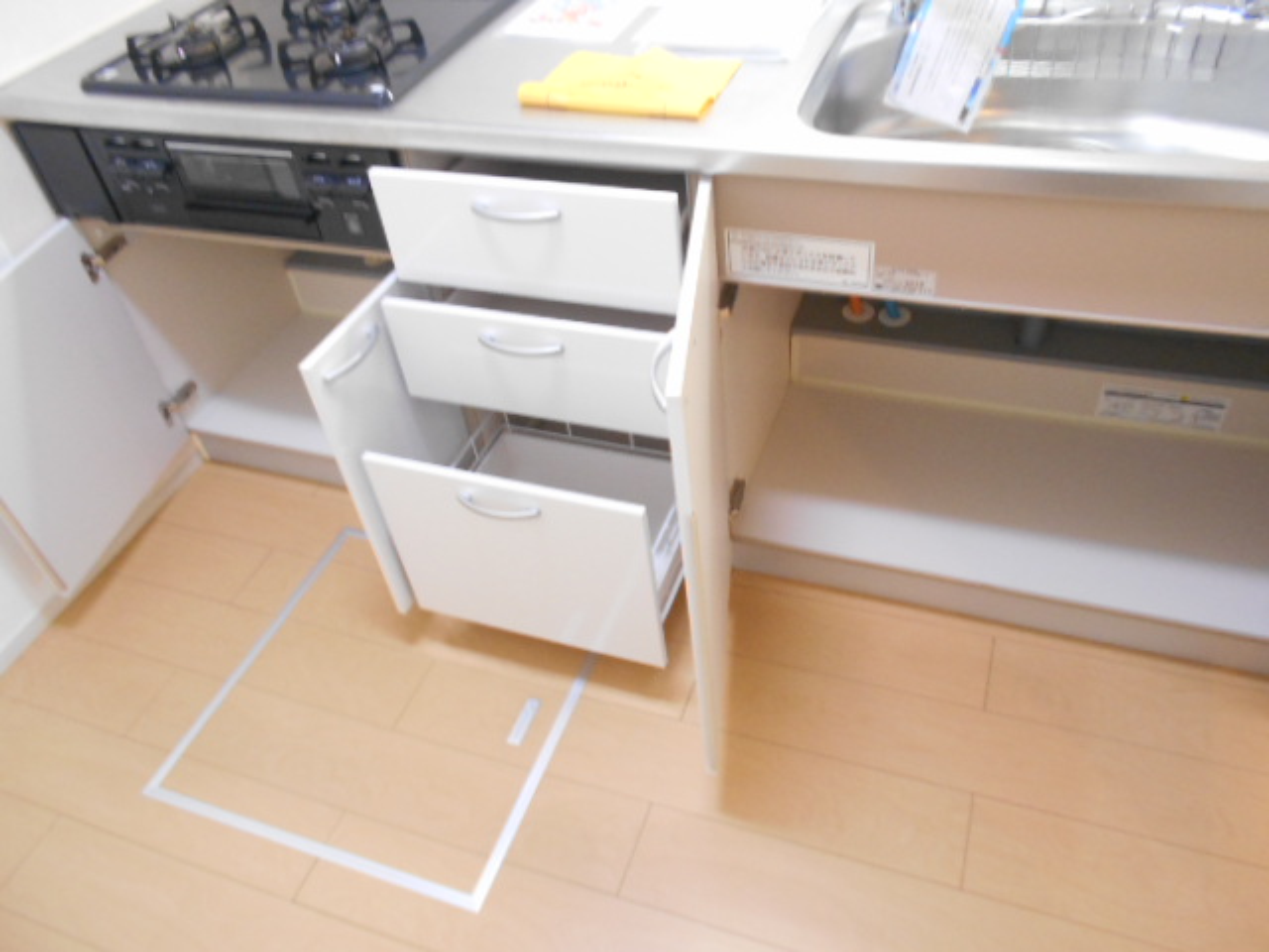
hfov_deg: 67.3
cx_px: 634
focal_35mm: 26
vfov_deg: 53.1
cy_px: 476
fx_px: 953
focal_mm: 4.6
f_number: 3.2
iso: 400
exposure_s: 1/10
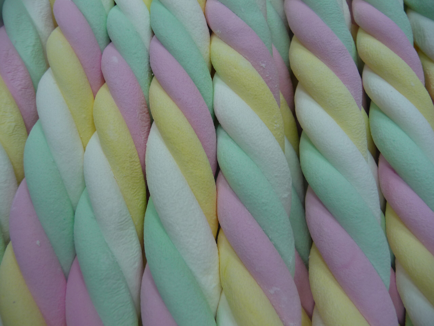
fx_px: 351
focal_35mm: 28
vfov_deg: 49.7
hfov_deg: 63.4
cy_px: 163
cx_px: 217
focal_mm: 4.7
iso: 100
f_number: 3.3
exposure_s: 1/40
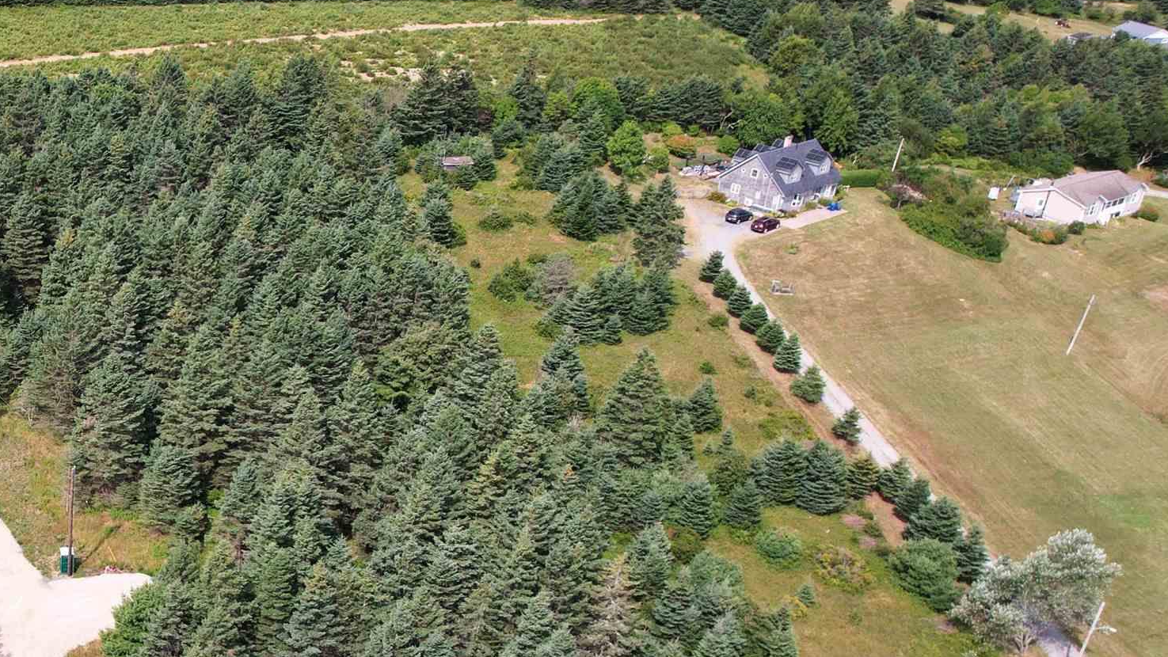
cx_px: -3
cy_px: 469
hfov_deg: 38.1
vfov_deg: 24.7
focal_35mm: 48
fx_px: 1487
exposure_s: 1/1000
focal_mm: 8.38
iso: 100
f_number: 2.8
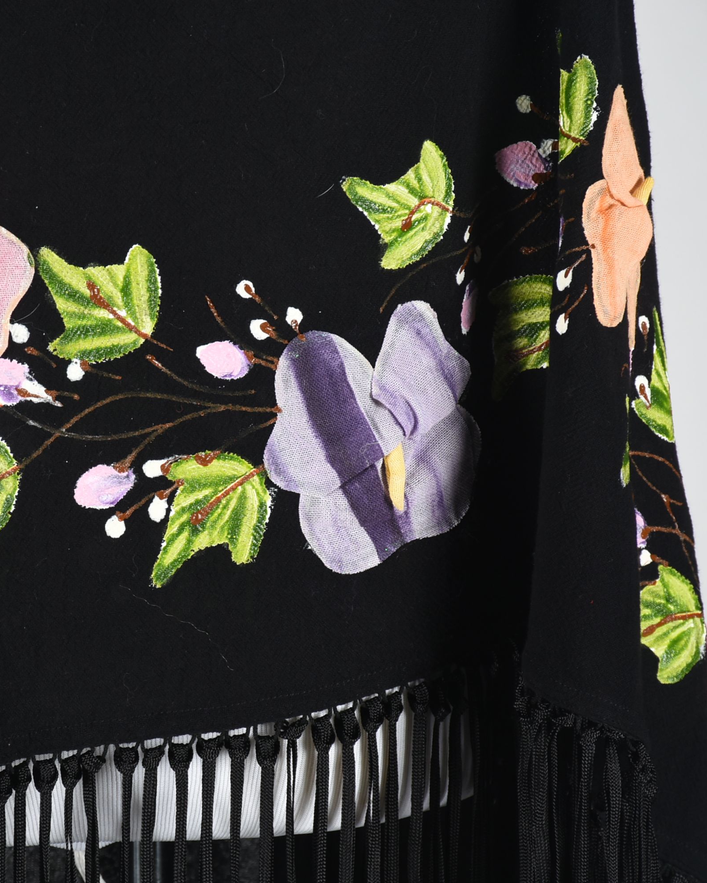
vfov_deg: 7.5
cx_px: 136
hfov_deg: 6.0
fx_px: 6747
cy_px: 442
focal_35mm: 258
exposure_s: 1/125
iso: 200
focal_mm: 122
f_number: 10
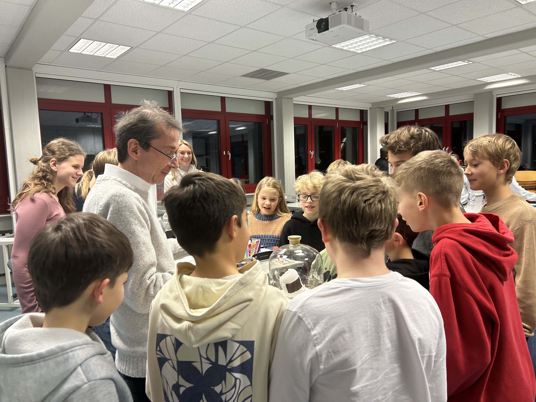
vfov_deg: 53.1
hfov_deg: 67.3
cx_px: 268
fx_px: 403
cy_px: 201
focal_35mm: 26
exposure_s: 1/50
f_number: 1.5
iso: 100
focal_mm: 5.7
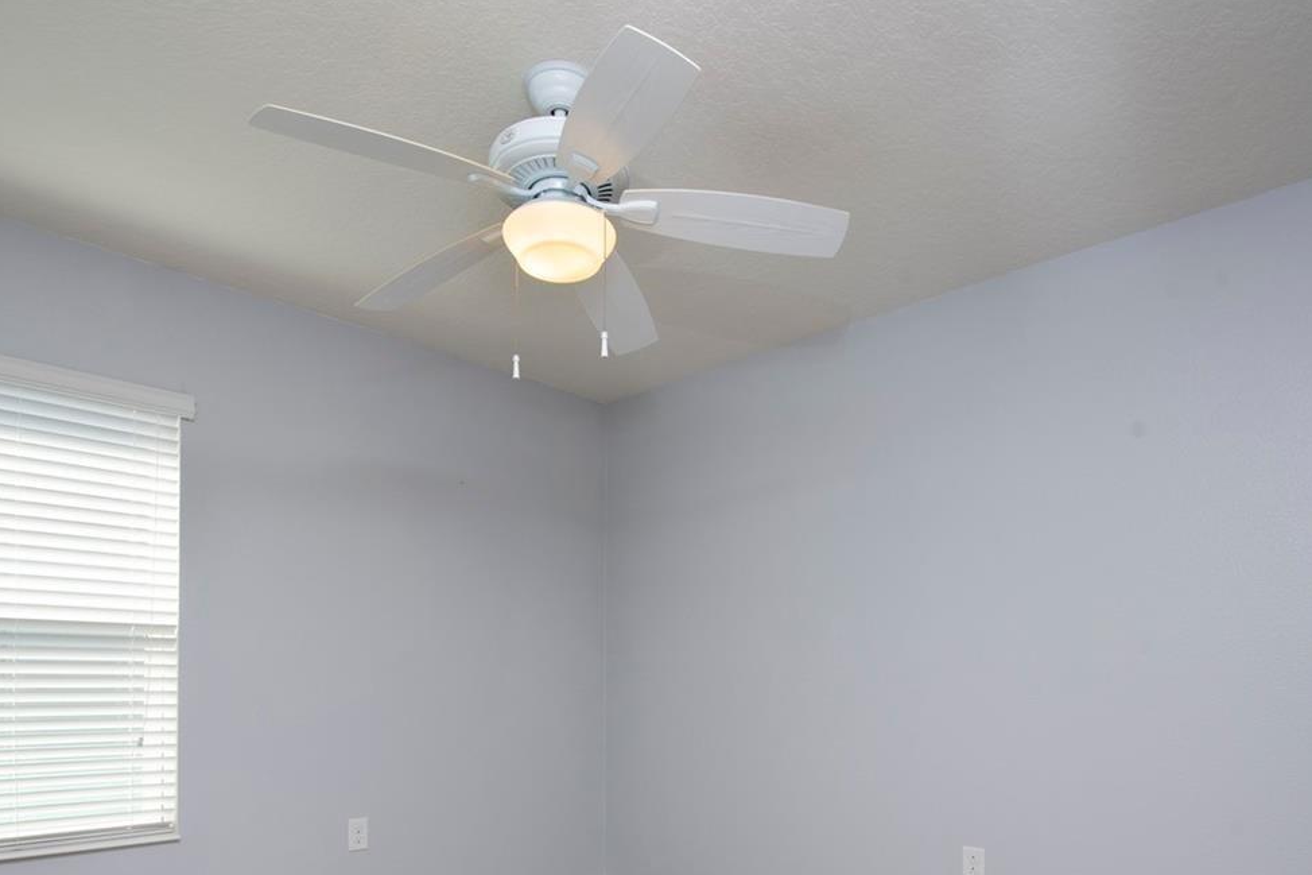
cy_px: 669
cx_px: 640
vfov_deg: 52.4
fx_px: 838
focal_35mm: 23
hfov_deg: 76.1
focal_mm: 14
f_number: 10
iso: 500
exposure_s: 1/80
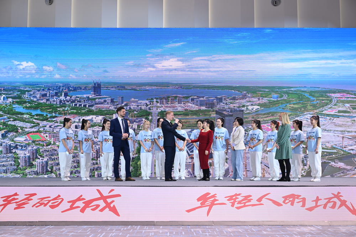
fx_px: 445
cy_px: 118
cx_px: 178
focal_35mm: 45
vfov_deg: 29.9
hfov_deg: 43.6
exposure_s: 1/125
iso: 500
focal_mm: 45
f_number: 4
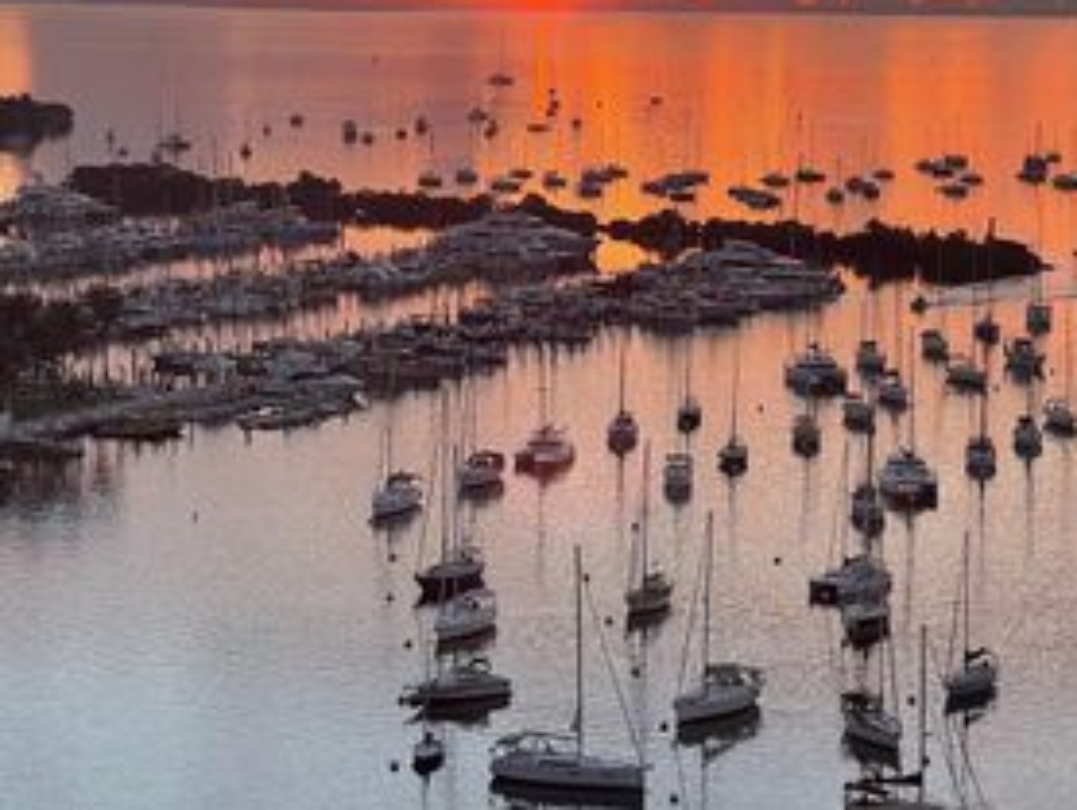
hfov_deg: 17.1
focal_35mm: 115
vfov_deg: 12.9
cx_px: 566
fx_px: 3581
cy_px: 196
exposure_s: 1/178
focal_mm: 7.5
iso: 20
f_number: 2.2
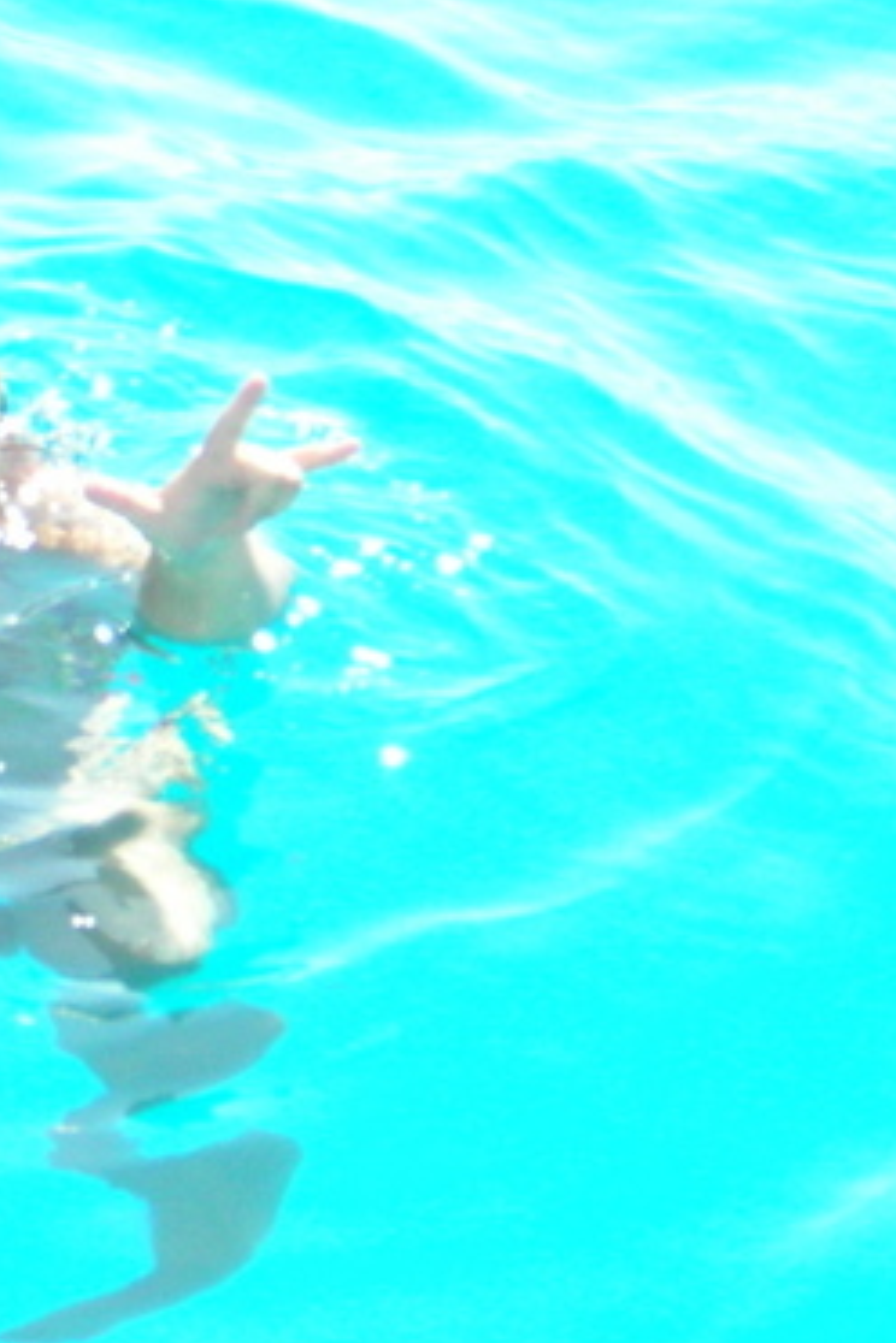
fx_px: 13775
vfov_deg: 5.6
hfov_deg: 3.7
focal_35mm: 369
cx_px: -419
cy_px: 948
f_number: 3.8
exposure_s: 1/1000
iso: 200
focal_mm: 27.3
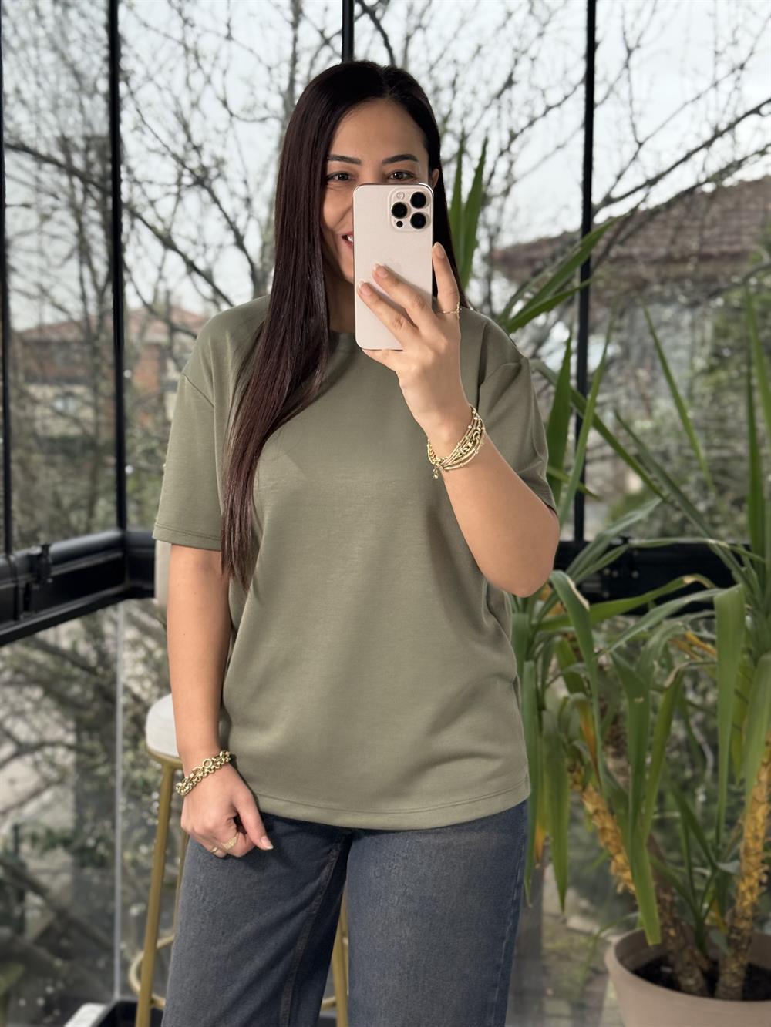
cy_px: 514
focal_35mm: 48
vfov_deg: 39.7
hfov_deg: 30.3
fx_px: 1425
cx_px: 386
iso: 125
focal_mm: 6.76
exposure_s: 1/242
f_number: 1.78
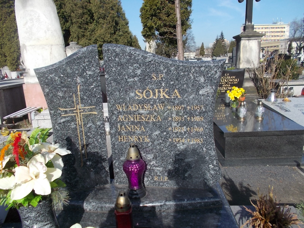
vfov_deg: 53.1
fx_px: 228
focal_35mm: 26
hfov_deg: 67.3
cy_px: 114
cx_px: 152
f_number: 8
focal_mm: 4.6
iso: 80
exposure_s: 1/160
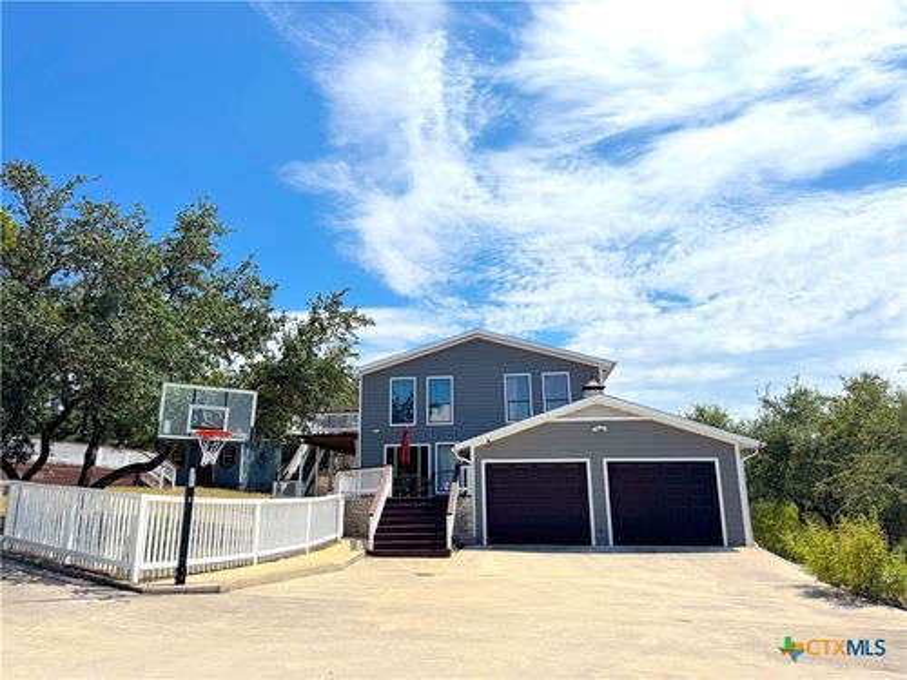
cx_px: 454
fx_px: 629
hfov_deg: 71.6
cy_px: 340
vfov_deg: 56.8
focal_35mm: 24
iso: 64
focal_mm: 6.76
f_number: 1.78
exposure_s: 1/12346
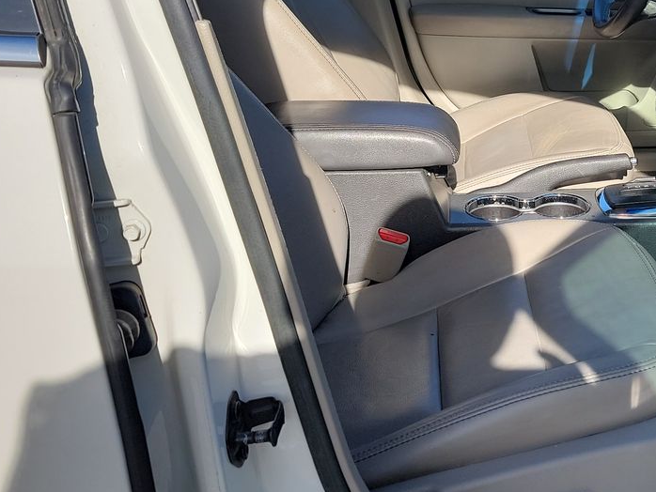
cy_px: 111
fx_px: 1043
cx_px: 572
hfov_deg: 33.4
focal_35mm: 55
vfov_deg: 26.2
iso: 50
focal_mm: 6.7
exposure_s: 1/620
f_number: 1.8
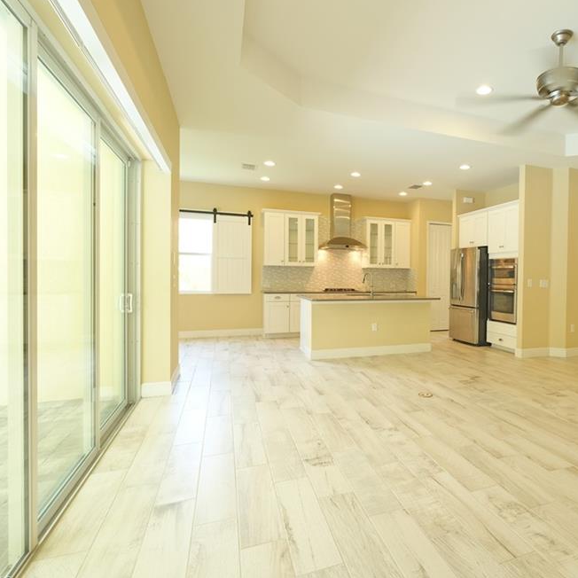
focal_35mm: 20
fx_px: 378
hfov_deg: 71.6
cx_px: 404
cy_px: 286
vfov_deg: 74.8
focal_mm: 10
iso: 320
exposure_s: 1/15
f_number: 4
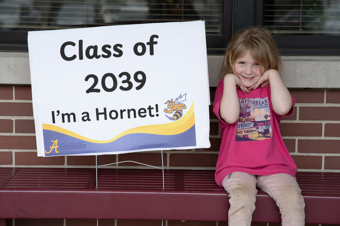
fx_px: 802
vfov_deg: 16.0
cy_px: 113
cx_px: 170
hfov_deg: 23.9
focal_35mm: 85
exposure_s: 1/250
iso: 220
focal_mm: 85
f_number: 4
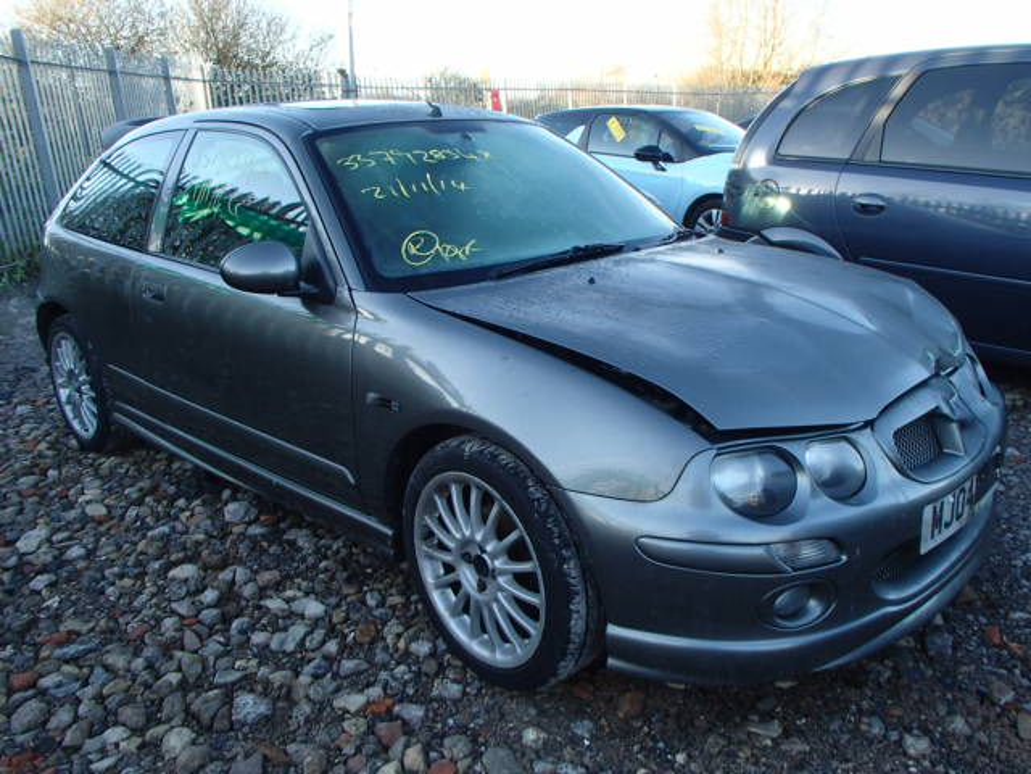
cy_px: 387
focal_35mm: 28
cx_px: 516
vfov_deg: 49.7
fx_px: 834
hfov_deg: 63.4
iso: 100
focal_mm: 5
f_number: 3.9
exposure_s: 1/60
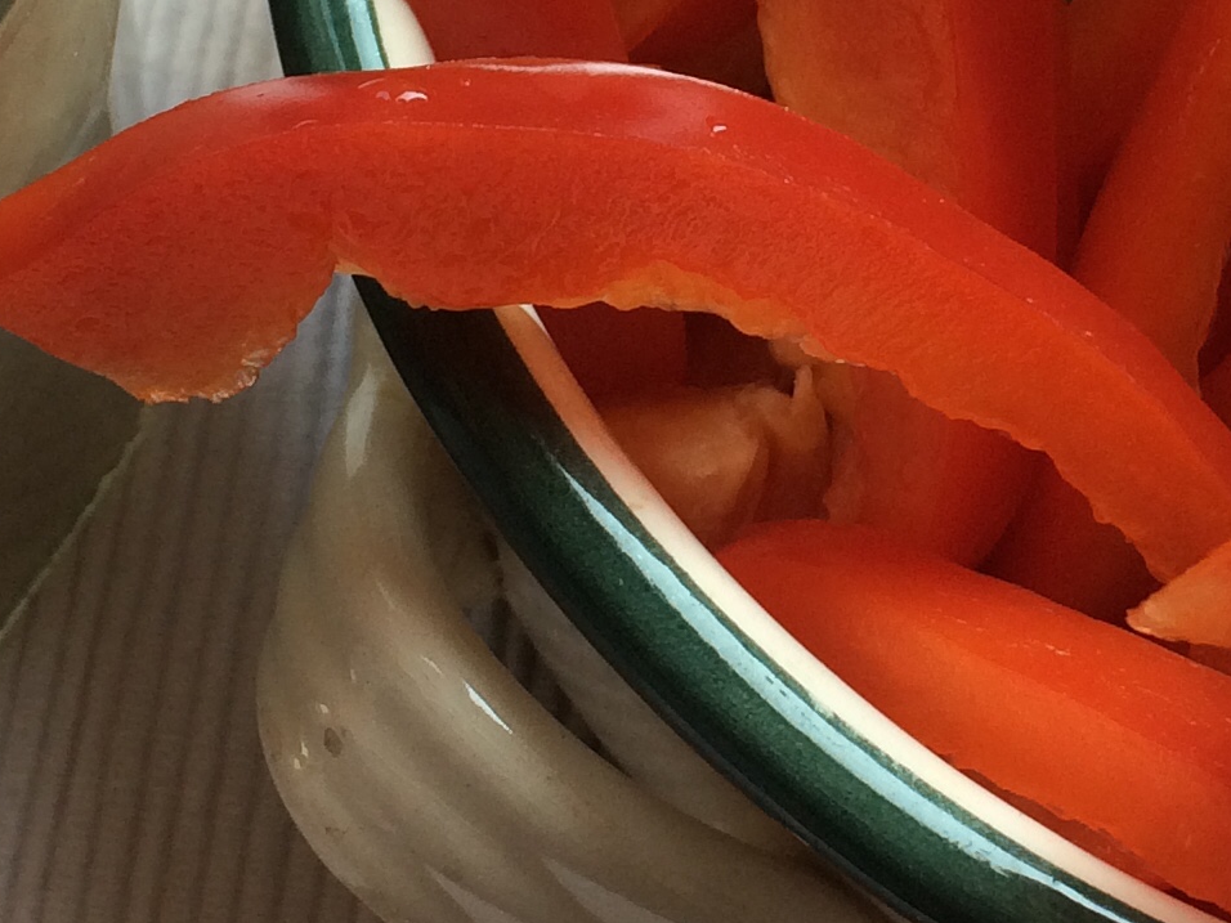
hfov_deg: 19.8
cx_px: 681
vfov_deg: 14.7
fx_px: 3521
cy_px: -10
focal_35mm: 99
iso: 32
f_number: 2.2
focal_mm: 4.15
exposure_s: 1/165
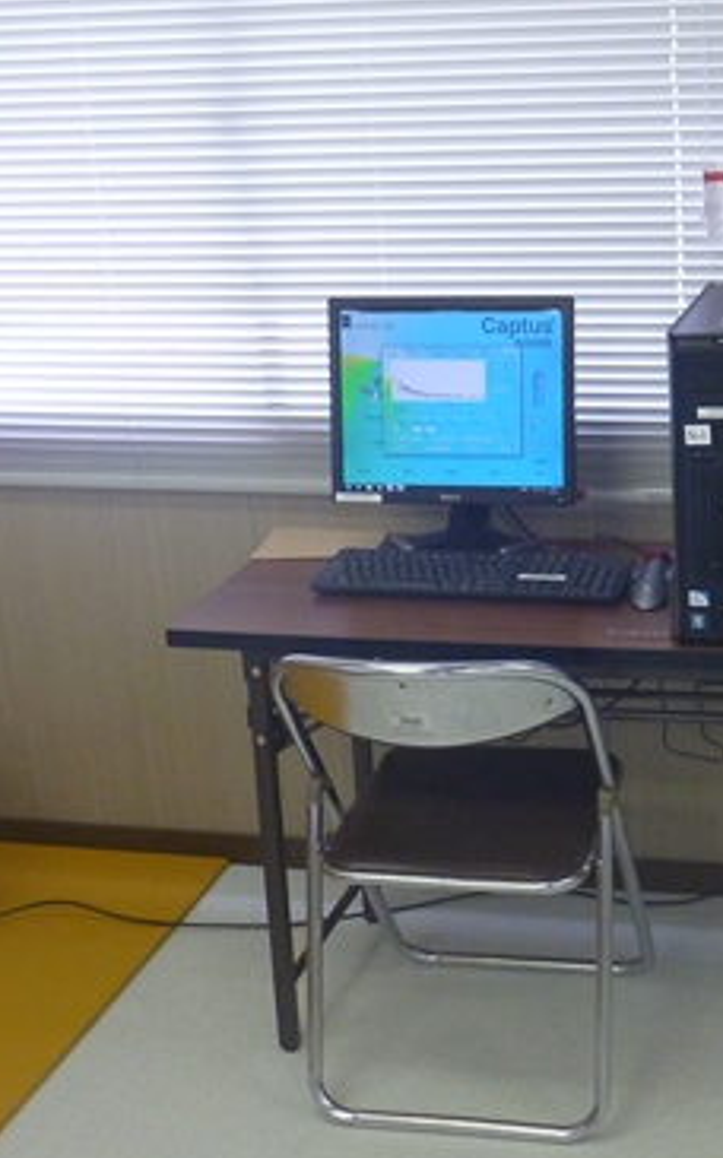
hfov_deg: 24.2
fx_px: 1640
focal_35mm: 52
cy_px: 571
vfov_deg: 38.9
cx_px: 653
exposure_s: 1/60
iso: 320
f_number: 3.3
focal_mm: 4.9
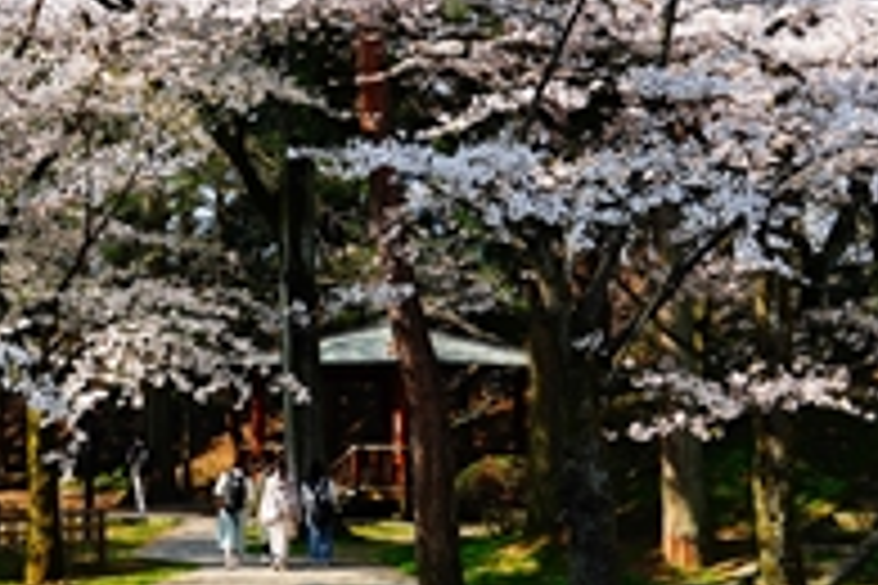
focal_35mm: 88
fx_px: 2146
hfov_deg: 22.5
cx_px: 63
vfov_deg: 15.4
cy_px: 101
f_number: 6.3
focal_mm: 43
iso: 100
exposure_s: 1/125
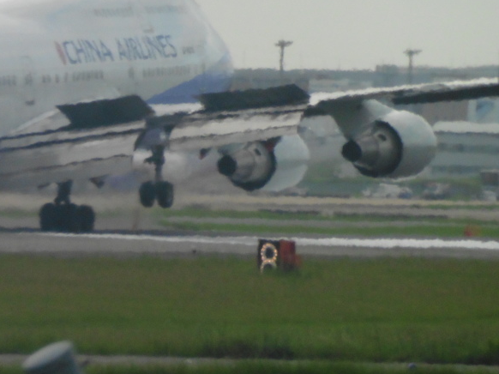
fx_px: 12176
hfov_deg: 2.3
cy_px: 101
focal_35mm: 845
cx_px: 183
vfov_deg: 1.8
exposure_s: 1/640
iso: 400
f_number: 6.4
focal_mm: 86
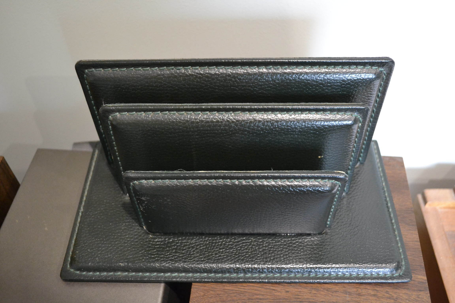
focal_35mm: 36
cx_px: 228
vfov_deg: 36.9
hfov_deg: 53.1
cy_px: 152
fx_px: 455
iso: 3200
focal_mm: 24
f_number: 4
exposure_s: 1/50
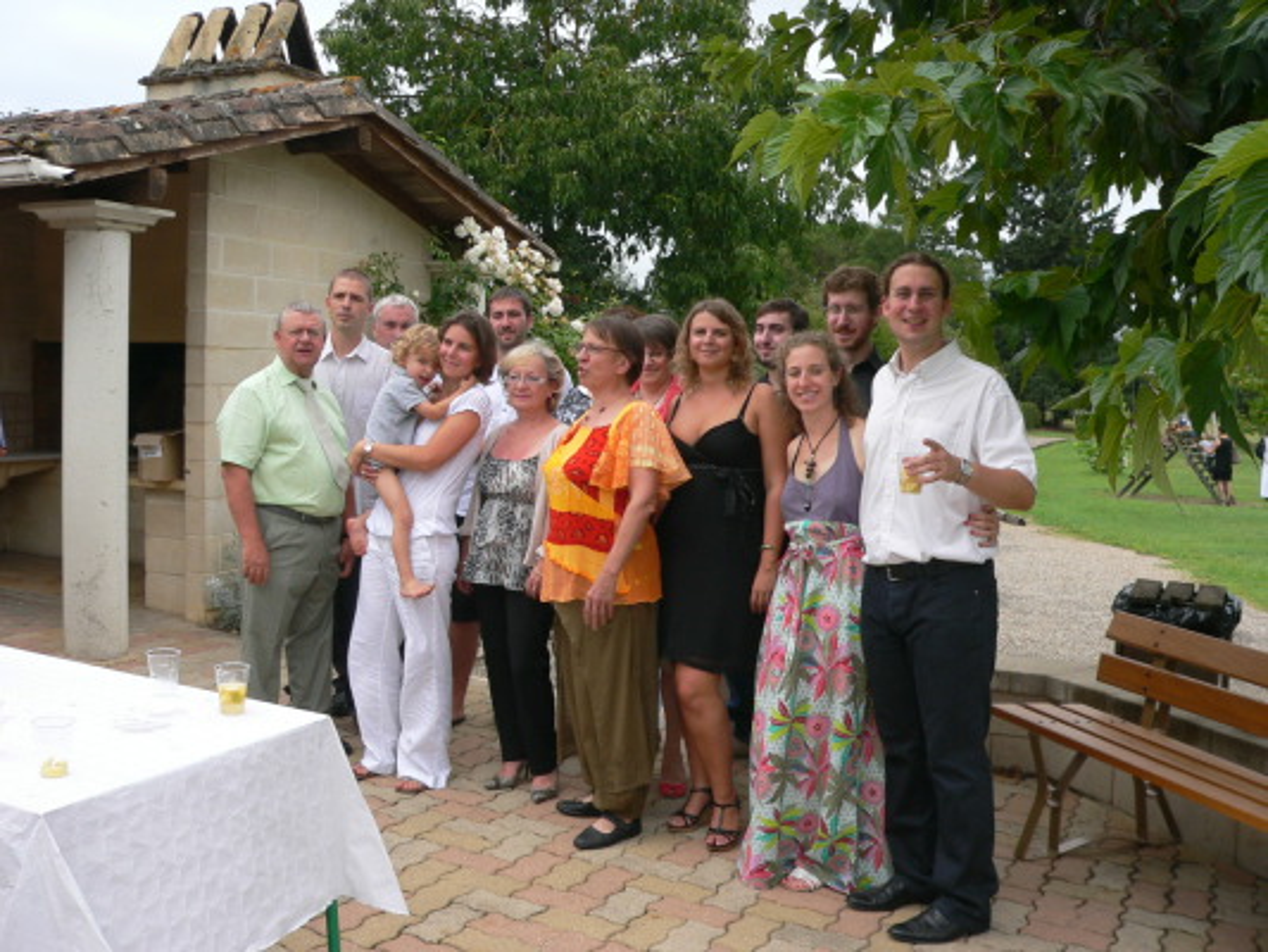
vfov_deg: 39.7
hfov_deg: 51.3
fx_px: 1319
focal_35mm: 36
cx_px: 634
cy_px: 476
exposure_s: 1/500
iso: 80
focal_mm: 6
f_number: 2.8
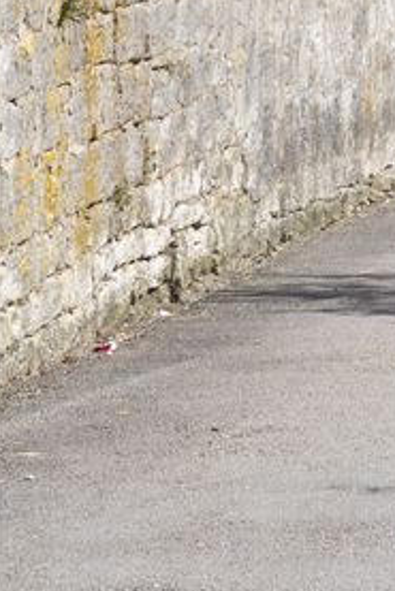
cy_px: -672
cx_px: 822
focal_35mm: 305
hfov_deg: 4.4
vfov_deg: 6.5
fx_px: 5013
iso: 200
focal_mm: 66
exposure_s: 1/160
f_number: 11
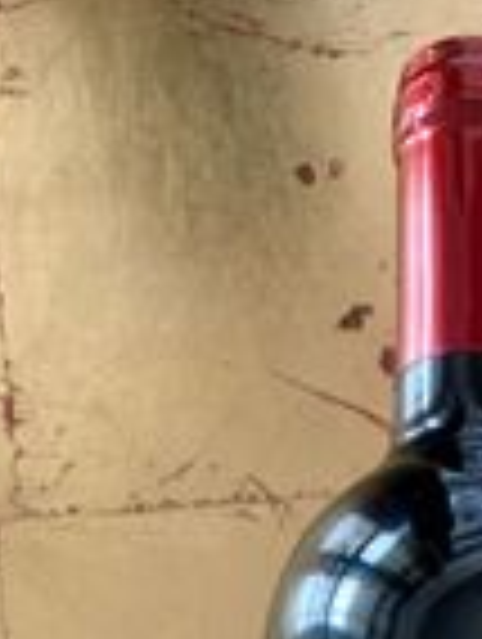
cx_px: 446
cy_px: 922
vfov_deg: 21.5
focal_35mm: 78
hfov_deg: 18.6
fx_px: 1444
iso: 160
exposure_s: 1/60
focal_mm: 4.25
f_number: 1.8
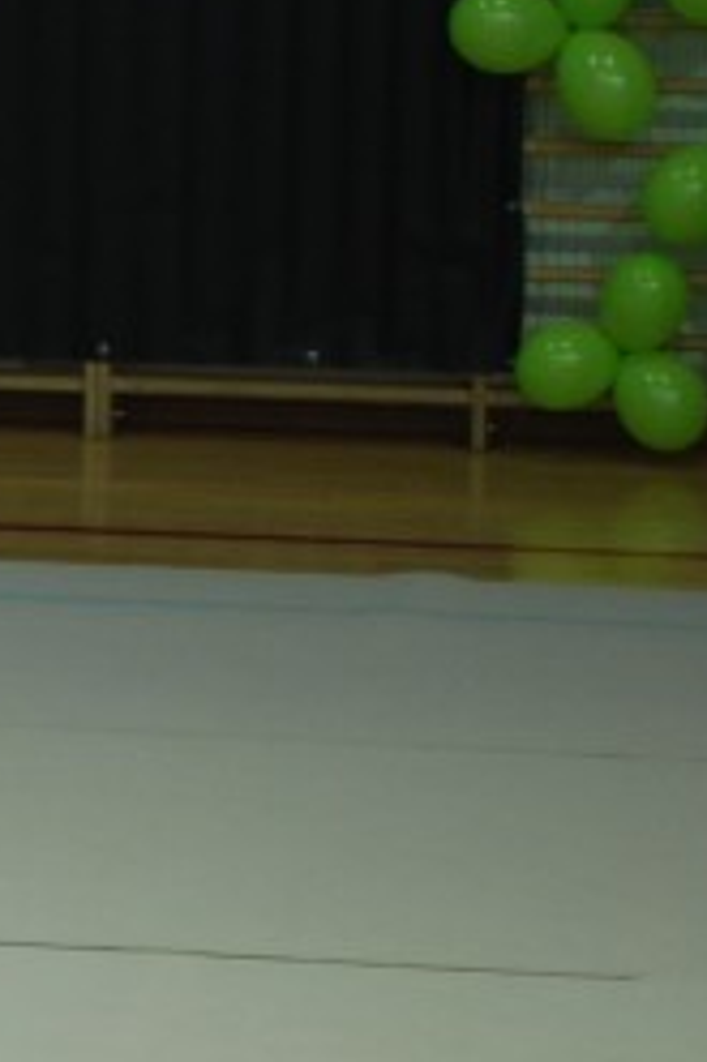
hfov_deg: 5.2
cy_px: 989
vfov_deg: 8.3
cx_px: -1693
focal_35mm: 246
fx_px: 7267
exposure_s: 1/250
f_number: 1.8
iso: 200
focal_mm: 35
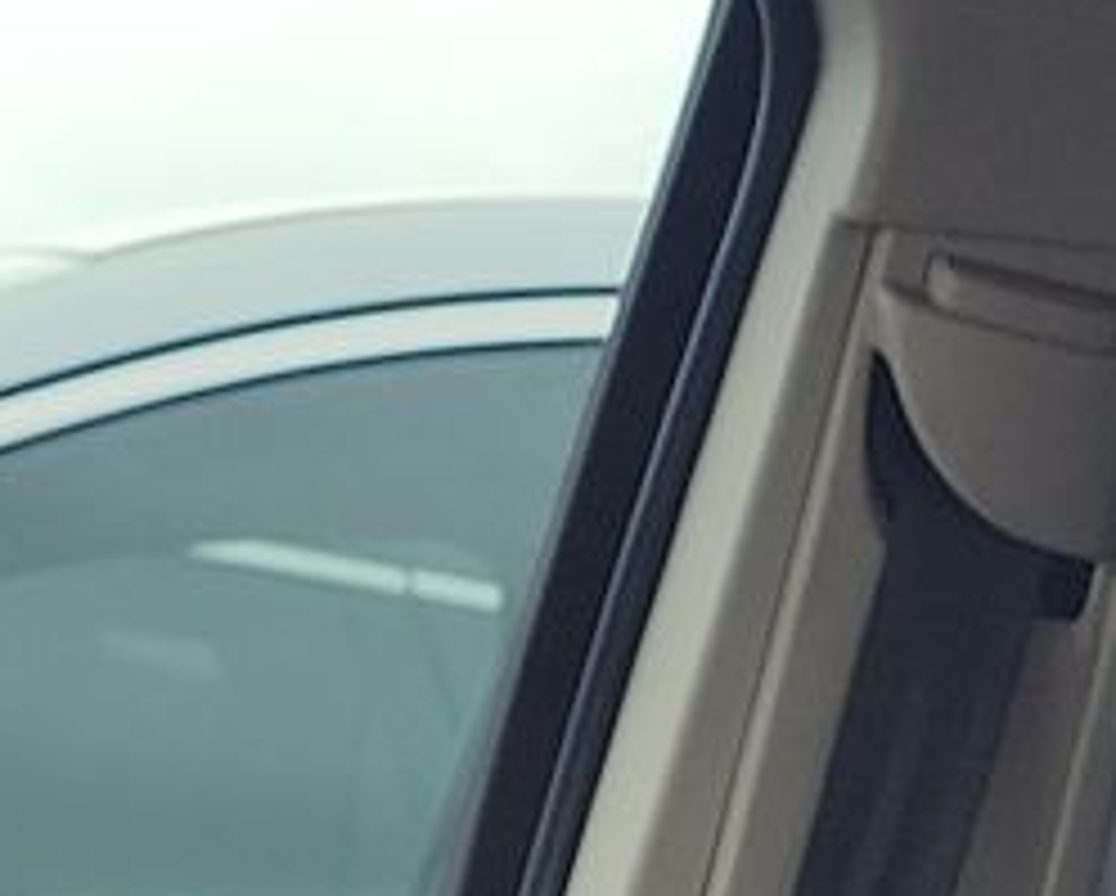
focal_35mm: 151
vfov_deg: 9.6
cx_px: 274
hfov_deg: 12.7
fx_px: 4993
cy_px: -846
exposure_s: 1/119
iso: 66
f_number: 1.8
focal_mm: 6.7
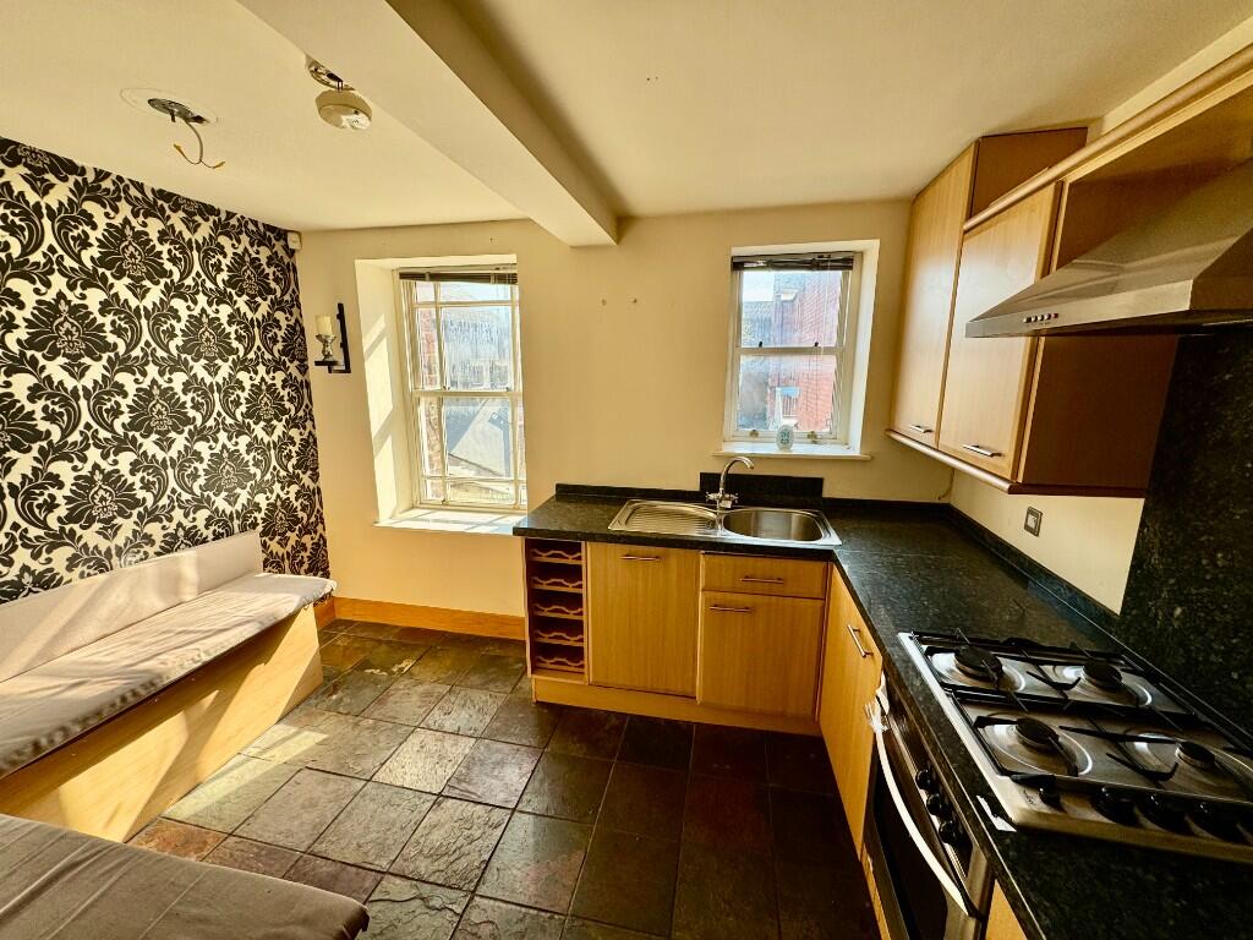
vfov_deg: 85.7
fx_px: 507
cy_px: 470
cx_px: 626
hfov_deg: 102.1
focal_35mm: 14
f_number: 2.2
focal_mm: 2.22
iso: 40
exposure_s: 1/187
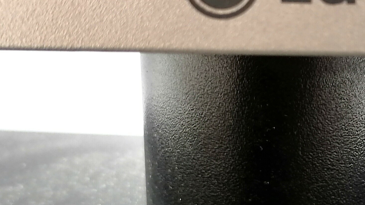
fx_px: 774
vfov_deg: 15.1
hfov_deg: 26.2
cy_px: 143
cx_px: 275
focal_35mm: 80
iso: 50
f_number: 1.8
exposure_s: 1/50
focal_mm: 5.3
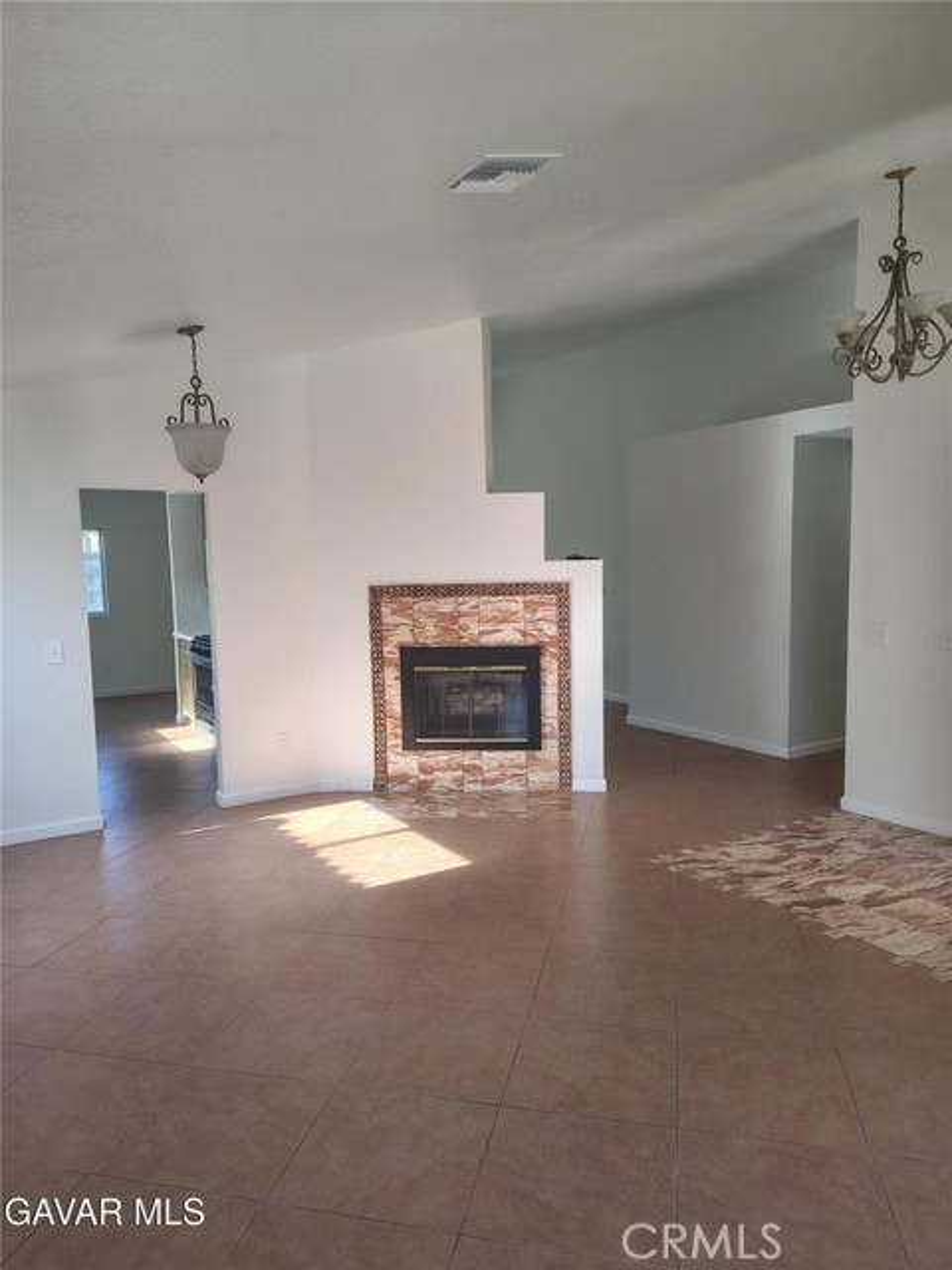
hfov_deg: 56.8
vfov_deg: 71.6
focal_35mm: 24
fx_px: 880
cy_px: 635
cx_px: 476
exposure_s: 1/117
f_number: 1.8
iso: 100
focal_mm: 5.56
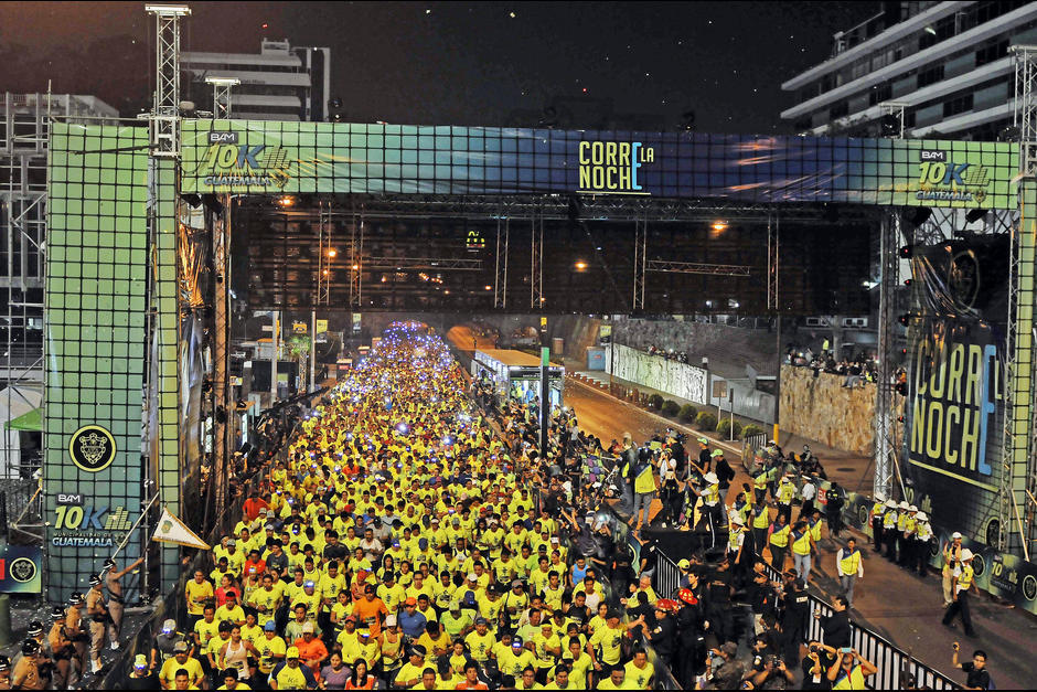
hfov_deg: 53.1
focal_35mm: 36
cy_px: 346
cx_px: 518
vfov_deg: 36.9
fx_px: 1037
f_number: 2.8
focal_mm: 24
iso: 1000
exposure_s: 1/60
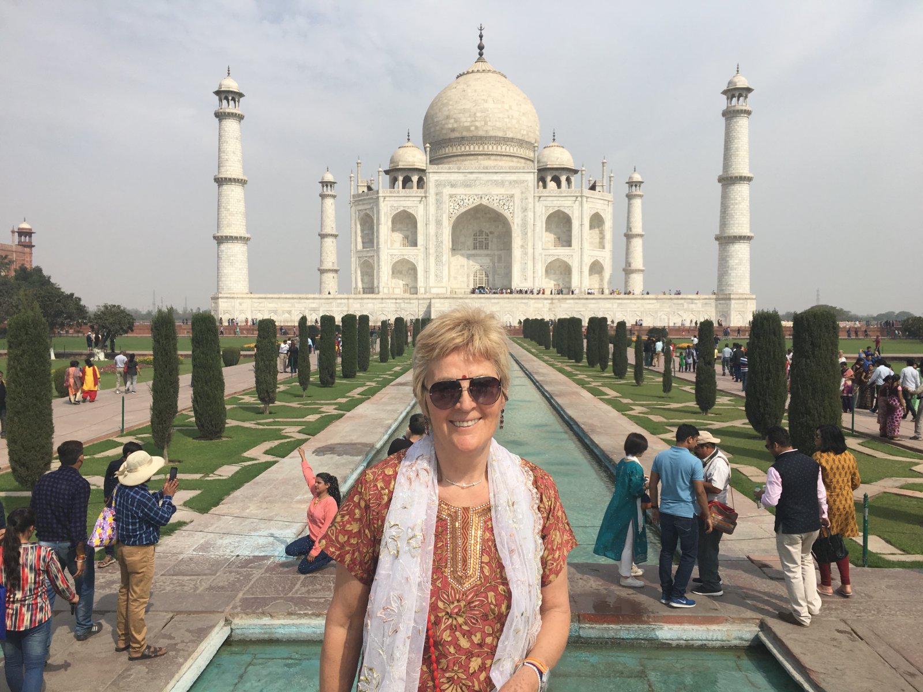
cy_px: 346
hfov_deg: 61.7
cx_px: 462
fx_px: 773
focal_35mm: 29
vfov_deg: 48.2
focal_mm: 4.15
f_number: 2.2
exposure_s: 1/1972
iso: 25
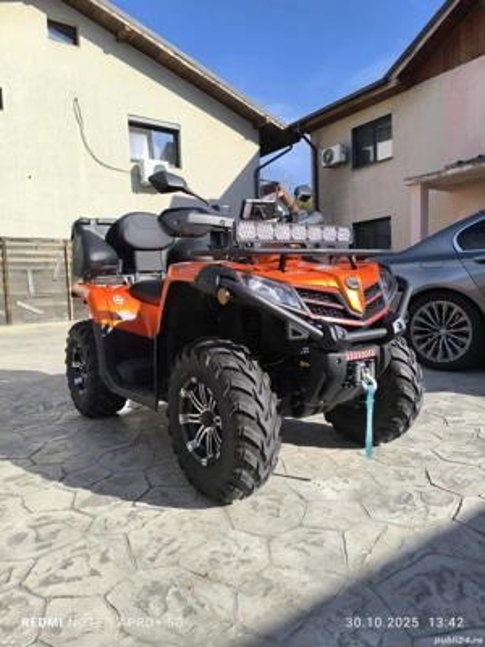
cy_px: 324
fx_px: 430
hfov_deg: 58.9
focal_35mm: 23
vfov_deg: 73.9
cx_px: 242
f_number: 1.65
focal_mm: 6.14
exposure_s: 1/771
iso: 50
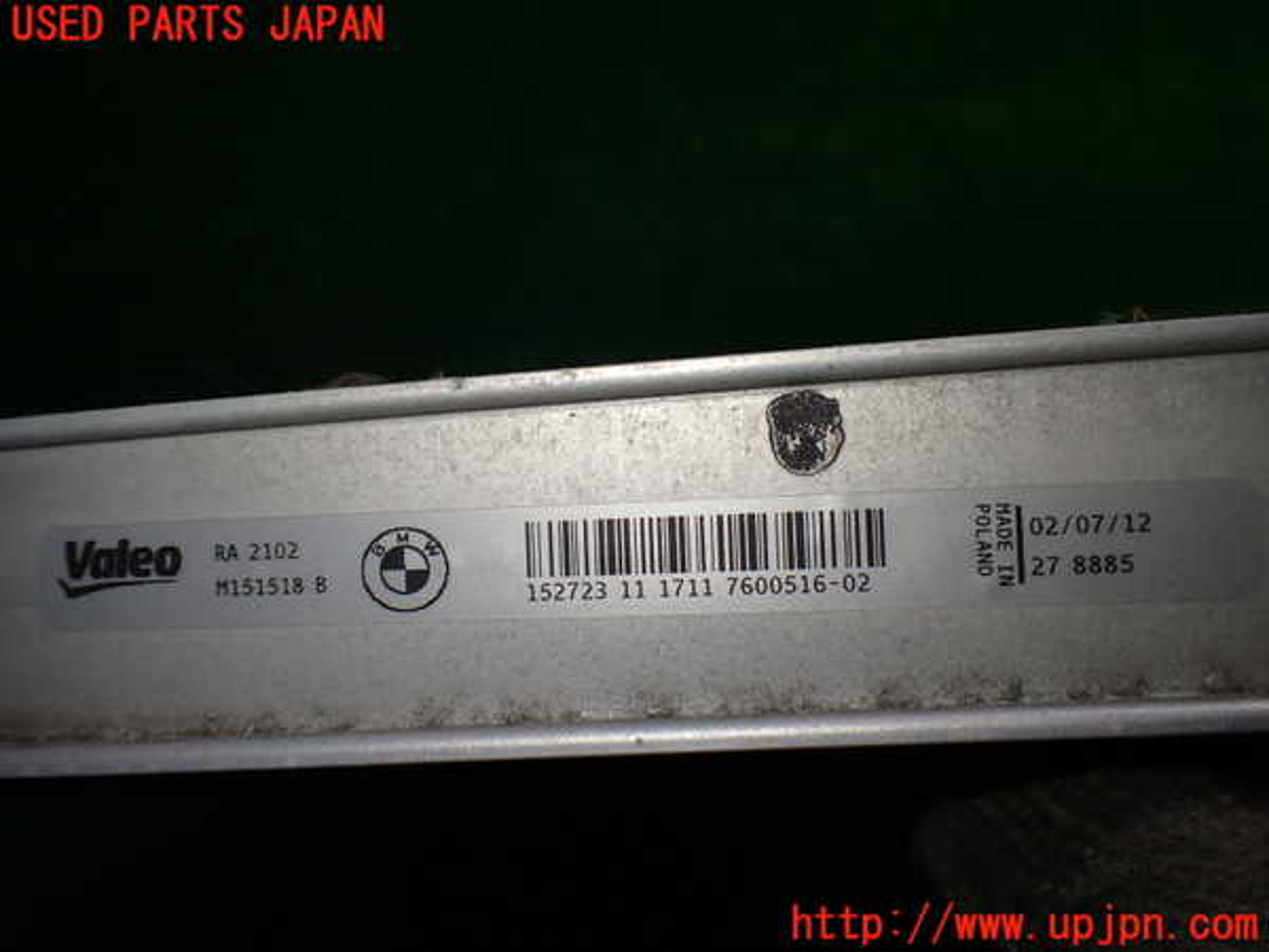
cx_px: 634
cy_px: 476
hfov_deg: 60.0
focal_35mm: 30
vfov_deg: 46.8
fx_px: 1100
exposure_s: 1/125
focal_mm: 5.4
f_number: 2.3
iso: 125
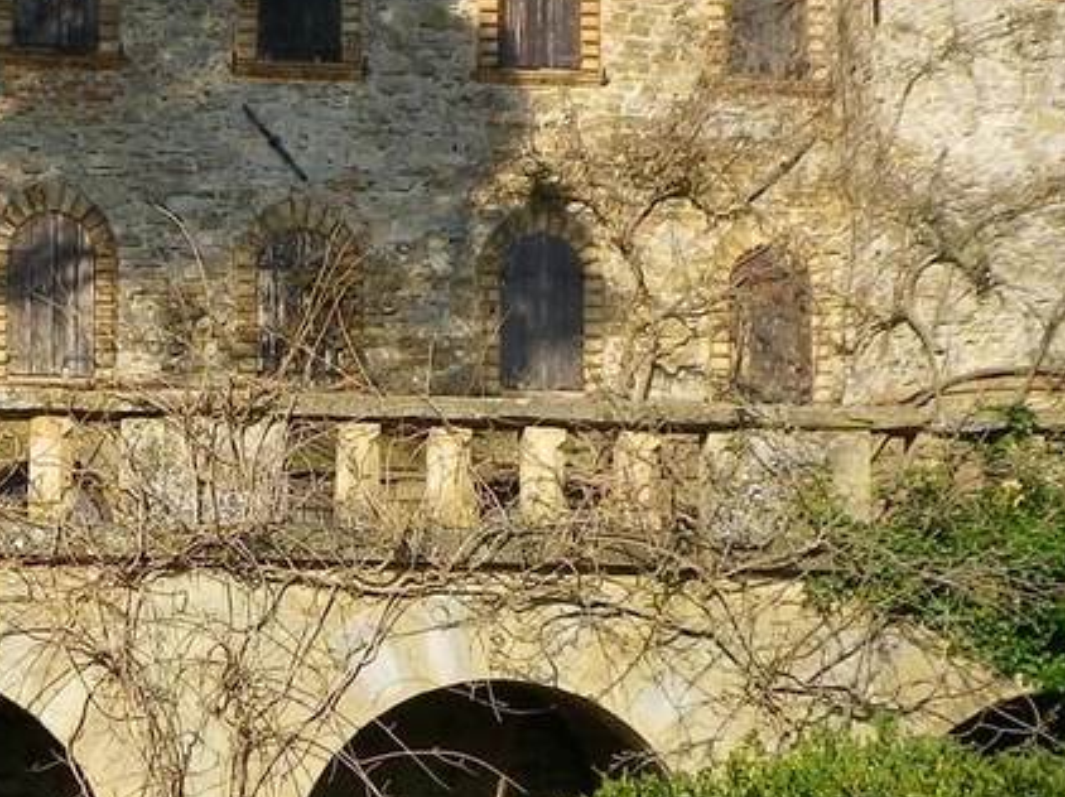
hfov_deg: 22.8
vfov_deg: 17.1
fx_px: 2614
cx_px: 247
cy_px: 689
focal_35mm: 85
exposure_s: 1/500
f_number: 3.5
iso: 80
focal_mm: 5.05
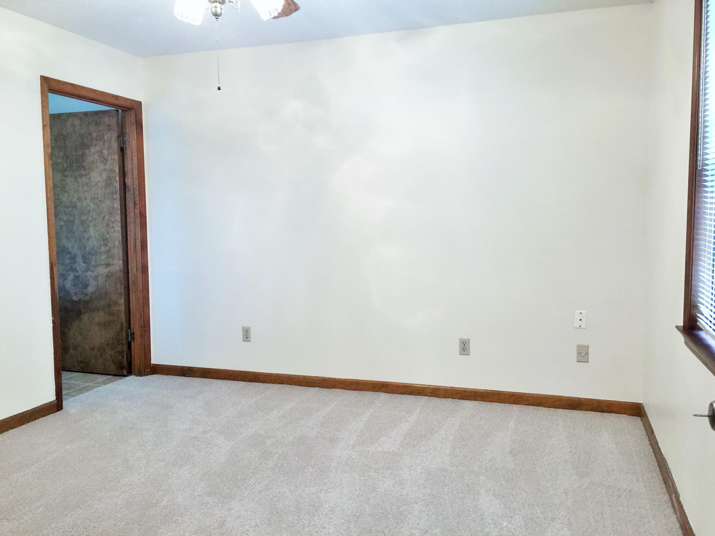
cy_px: 268
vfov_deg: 48.2
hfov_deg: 61.7
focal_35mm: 29
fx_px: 599
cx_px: 358
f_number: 2.2
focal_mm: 4.15
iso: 64
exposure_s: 1/15
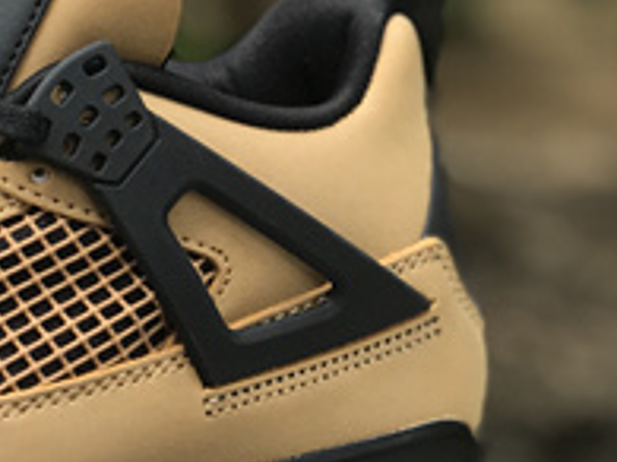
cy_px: 185
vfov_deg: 6.9
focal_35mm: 216
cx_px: -475
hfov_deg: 8.8
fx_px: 3848
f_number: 2.8
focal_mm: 6.6
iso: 20
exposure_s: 1/226
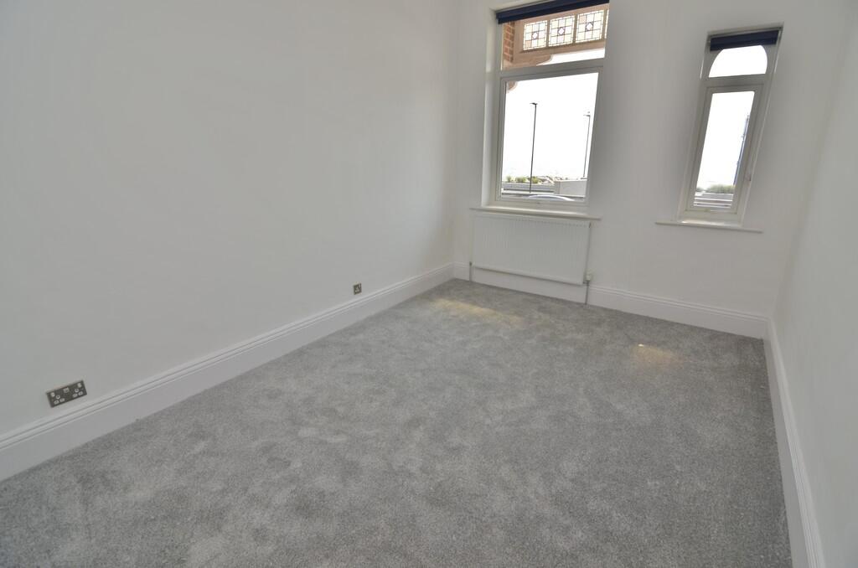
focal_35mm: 16
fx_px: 392
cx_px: 429
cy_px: 284
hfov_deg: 95.1
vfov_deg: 71.8
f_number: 5.6
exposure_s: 1/125
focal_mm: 11
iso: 100
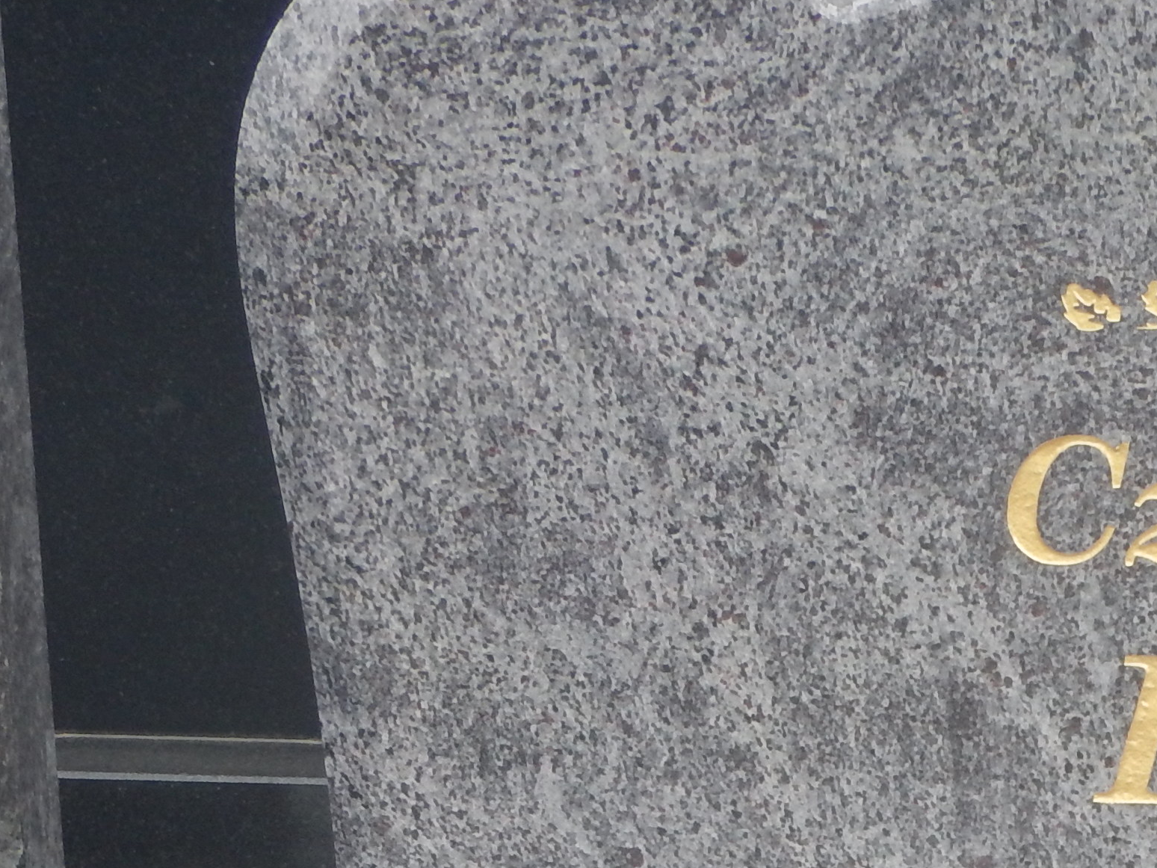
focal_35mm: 131
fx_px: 4379
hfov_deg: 14.7
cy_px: 1151
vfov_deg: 11.0
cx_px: 1267
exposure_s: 1/250
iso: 125
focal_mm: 7.8
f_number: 4.3
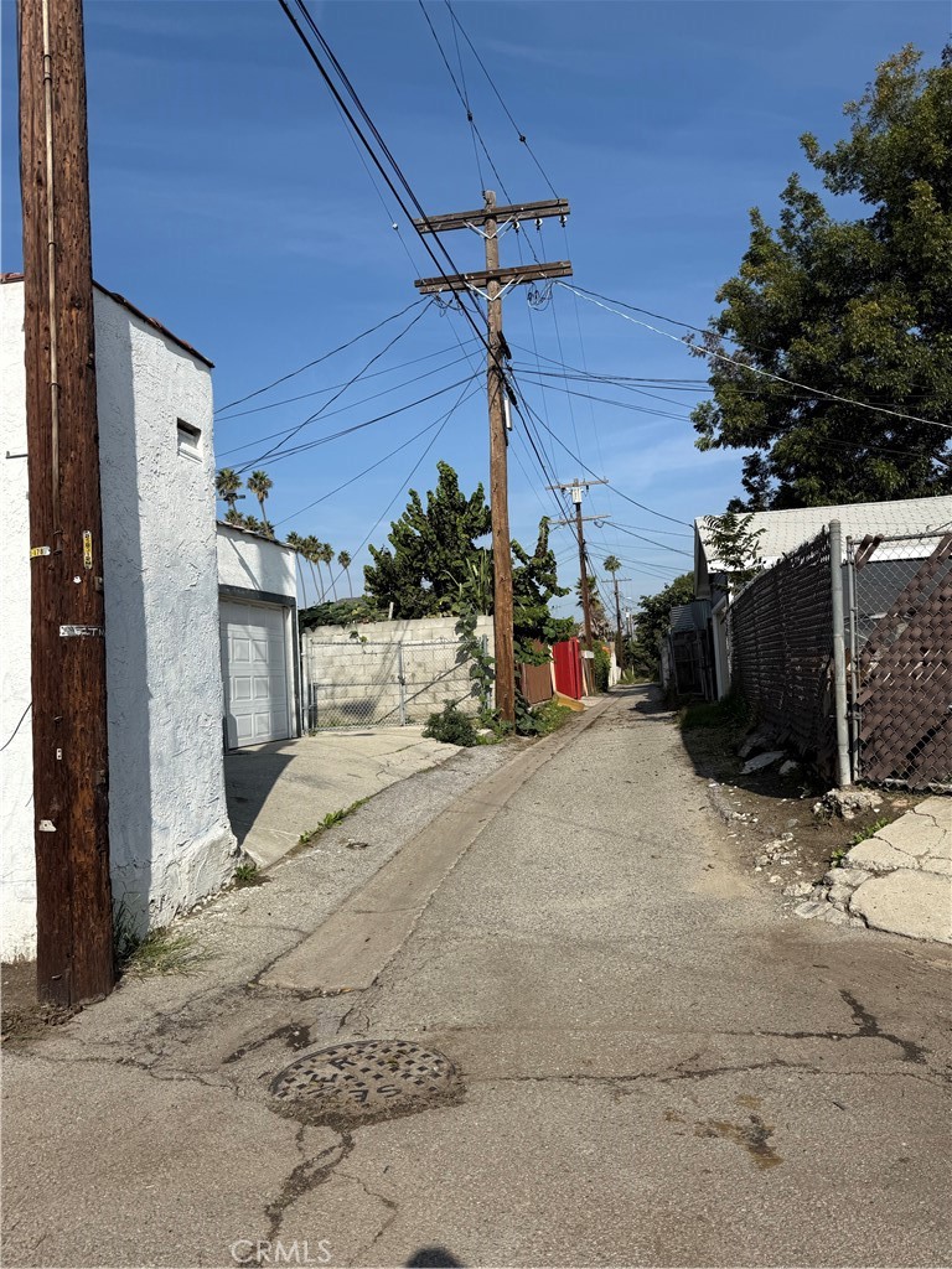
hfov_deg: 56.8
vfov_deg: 71.6
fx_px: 880
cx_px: 476
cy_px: 634
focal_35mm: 24
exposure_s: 1/8130
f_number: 1.78
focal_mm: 6.76
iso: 80
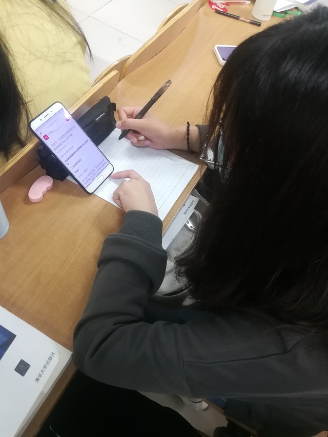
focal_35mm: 27
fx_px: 341
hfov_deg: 51.4
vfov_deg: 65.3
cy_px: 218
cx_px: 164
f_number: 1.8
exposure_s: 1/33.3
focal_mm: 3.95
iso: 320
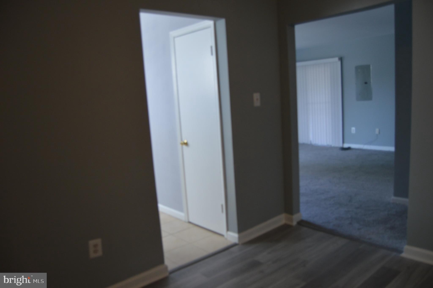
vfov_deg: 47.8
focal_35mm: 27
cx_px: 216
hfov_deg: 67.4
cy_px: 144
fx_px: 324
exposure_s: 1/60
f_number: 3.5
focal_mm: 18
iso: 500
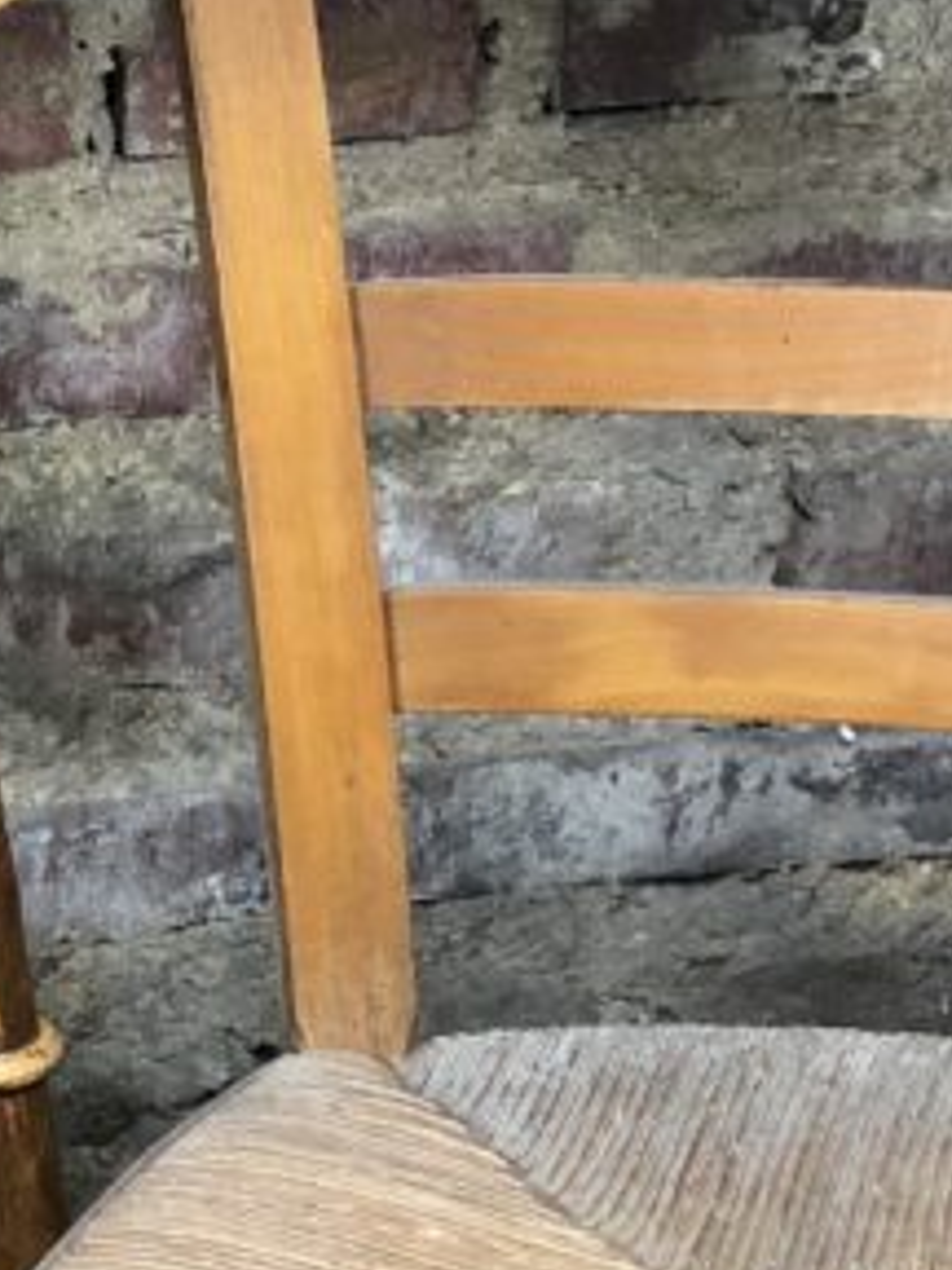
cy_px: 1261
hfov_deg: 8.0
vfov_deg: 10.6
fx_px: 6784
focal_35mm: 185
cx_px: 212
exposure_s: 1/33
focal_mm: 6
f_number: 2.4
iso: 100
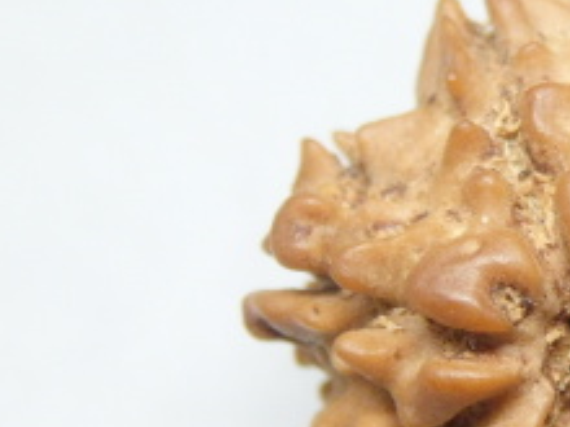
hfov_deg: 10.2
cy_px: 308
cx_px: 643
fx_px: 3162
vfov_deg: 7.7
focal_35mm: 192
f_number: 4.4
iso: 500
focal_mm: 11.9
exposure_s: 1/100
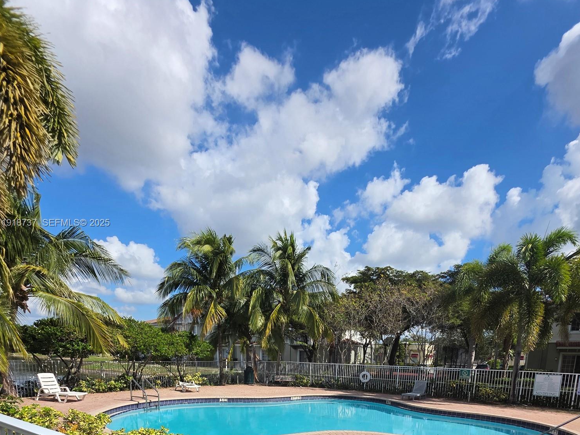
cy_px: 223
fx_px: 235
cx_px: 301
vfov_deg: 85.6
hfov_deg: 102.0
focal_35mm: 14
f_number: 1.9
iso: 40
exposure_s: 1/3333
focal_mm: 2.2
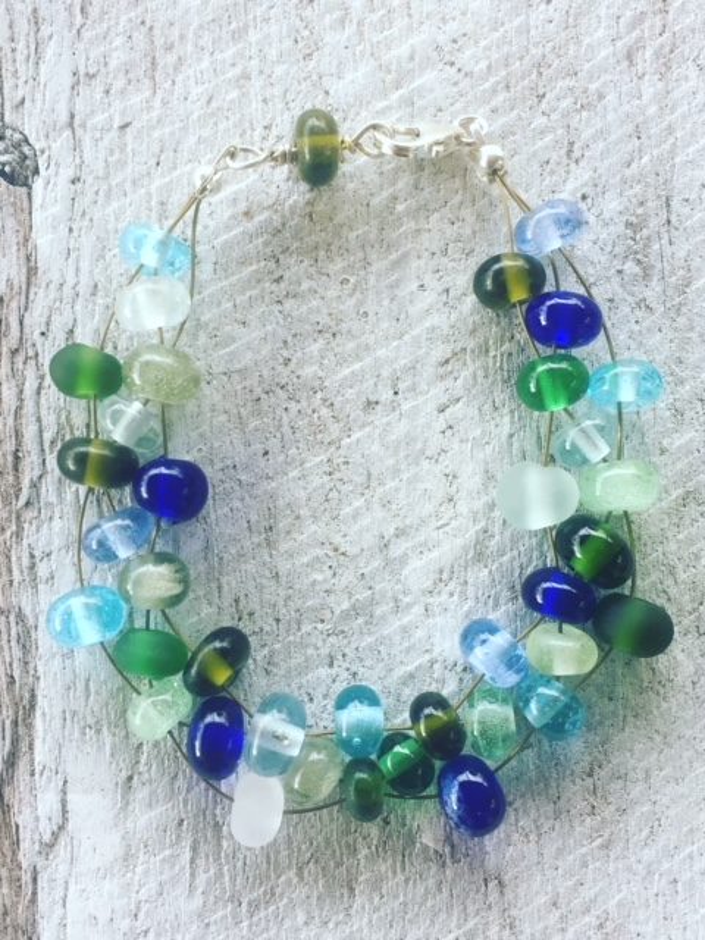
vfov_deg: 47.9
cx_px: 352
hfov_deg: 36.8
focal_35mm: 39
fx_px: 1059
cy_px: 470
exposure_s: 1/100
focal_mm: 4.15
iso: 40
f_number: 2.2
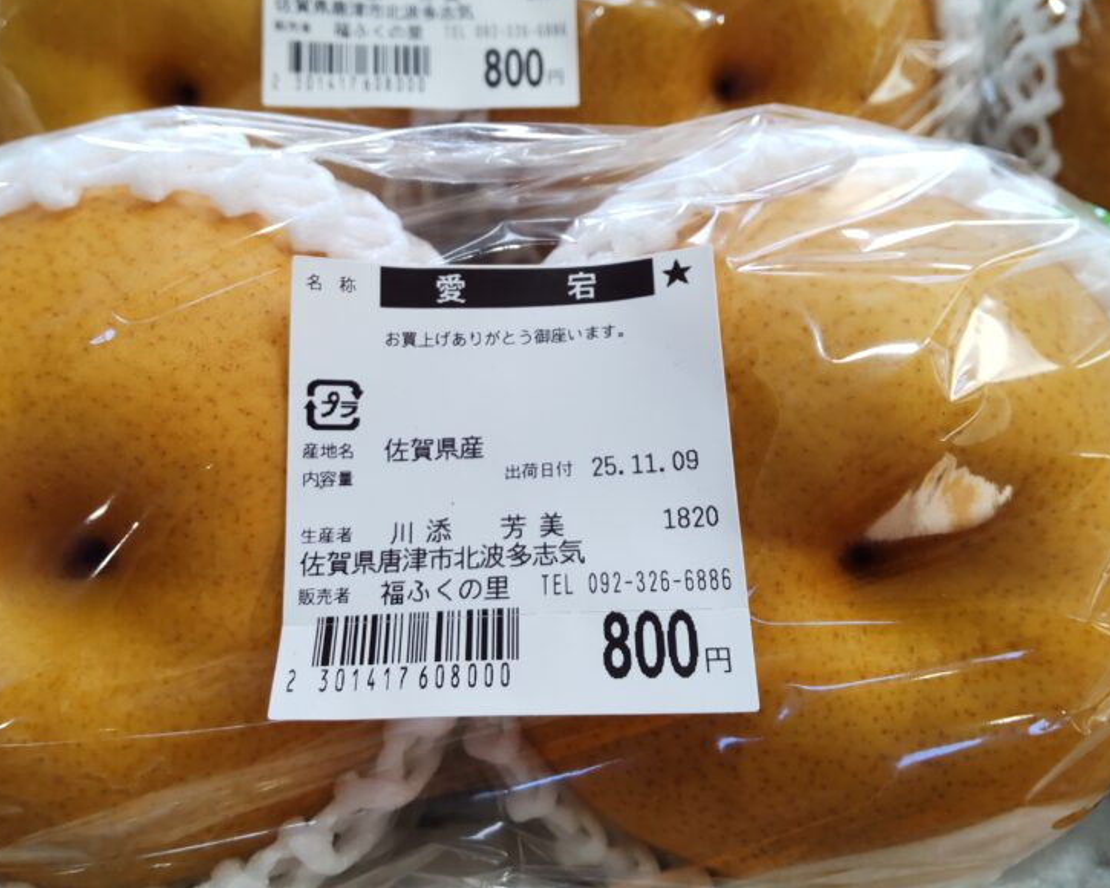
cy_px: 386
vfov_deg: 47.0
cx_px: 504
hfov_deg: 57.1
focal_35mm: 31
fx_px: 1018
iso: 85
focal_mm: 3.43
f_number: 2
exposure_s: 1/100
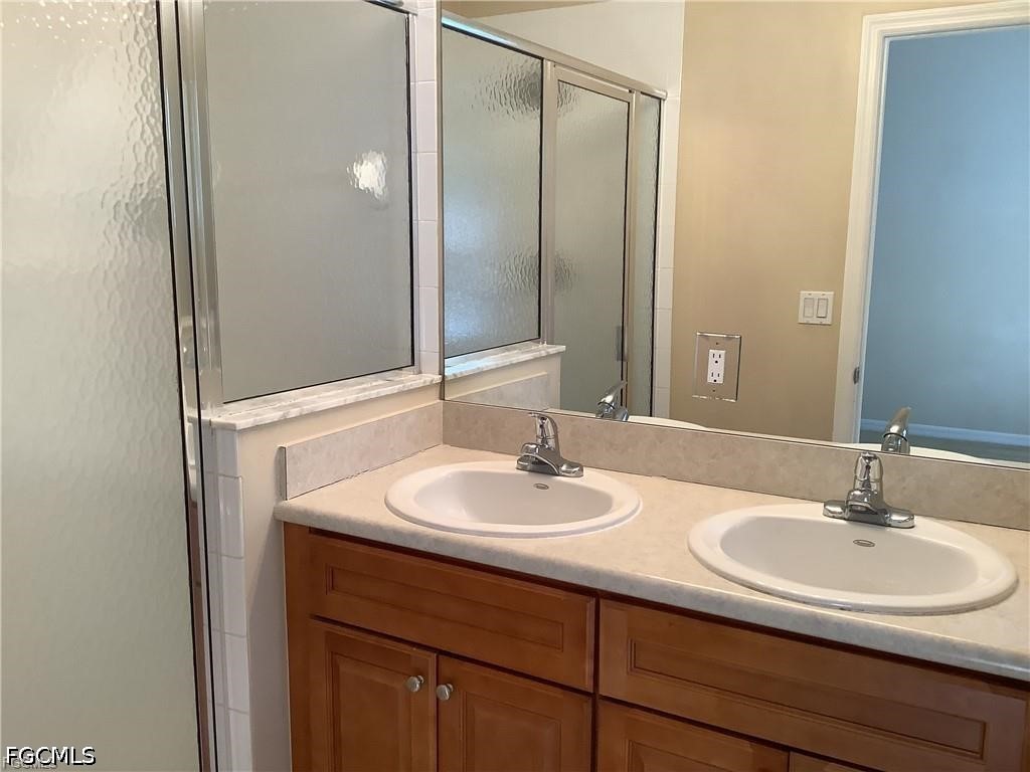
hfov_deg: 58.4
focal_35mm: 31
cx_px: 515
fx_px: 922
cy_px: 386
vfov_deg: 45.4
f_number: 2.4
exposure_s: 1/60
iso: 100
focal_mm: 3.3
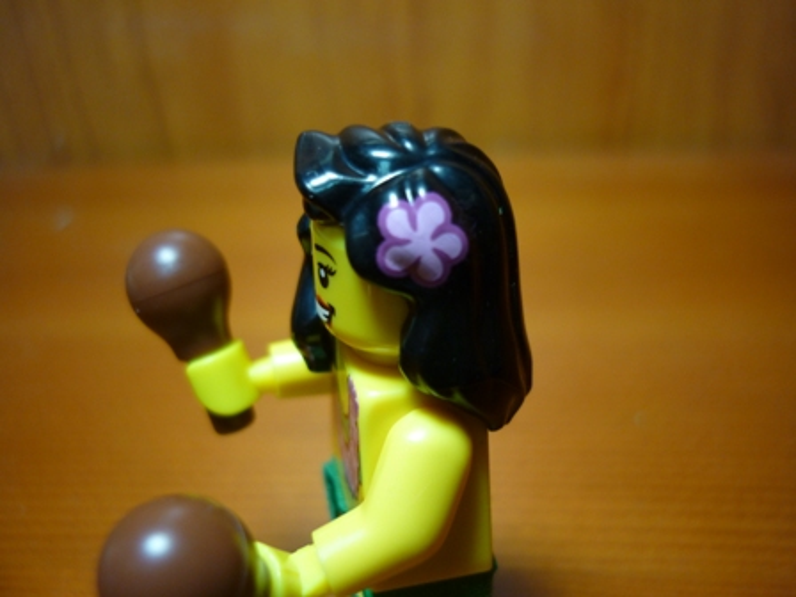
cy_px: 298
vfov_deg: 42.9
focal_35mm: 33
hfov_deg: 55.4
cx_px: 398
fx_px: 759
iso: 100
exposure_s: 1/30
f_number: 2.8
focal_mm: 5.5
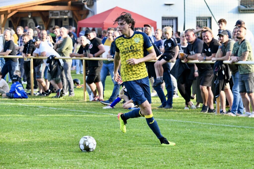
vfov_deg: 7.8
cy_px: 84
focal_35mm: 175
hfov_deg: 11.7
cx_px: 127
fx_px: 1234
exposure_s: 1/1600
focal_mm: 175
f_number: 8
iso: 5000
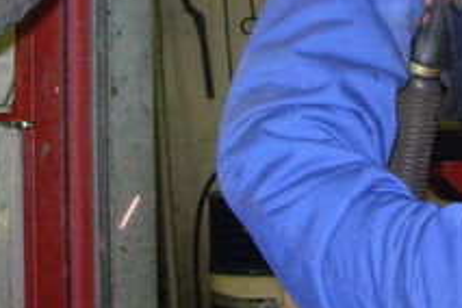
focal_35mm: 119
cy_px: -104
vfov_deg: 11.2
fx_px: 1527
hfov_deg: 16.9
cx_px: 440
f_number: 2.8
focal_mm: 7.8
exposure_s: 1/64
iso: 79
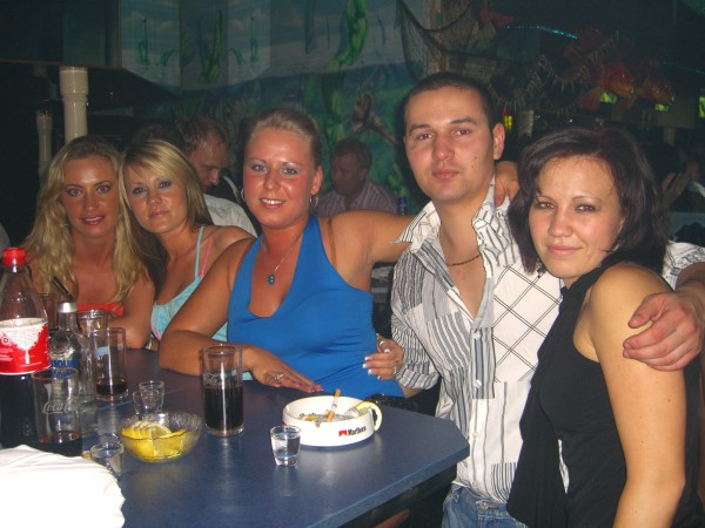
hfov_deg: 49.0
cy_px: 264
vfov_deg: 37.7
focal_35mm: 38
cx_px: 352
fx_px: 774
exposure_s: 1/60
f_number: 2.8
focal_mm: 7.9
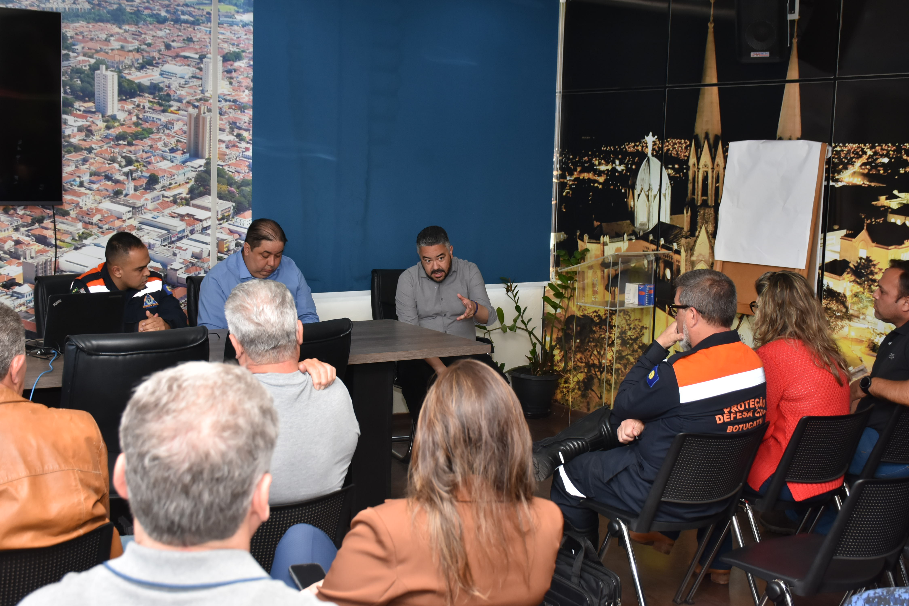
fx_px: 1212
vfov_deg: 28.1
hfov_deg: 41.1
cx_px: 454
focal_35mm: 48
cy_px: 303
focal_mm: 32
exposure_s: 1/125
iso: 640
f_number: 5.6
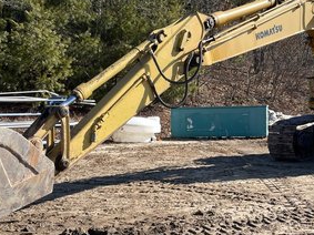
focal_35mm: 58
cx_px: 193
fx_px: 526
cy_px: 148
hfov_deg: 33.1
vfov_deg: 25.1
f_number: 1.6
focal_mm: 4.2
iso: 32
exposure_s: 1/2398
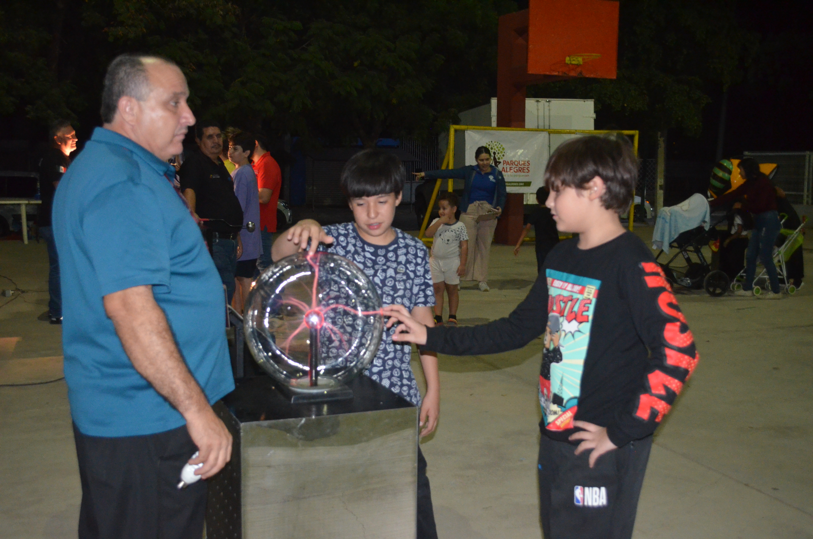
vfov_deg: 34.1
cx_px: 406
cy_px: 270
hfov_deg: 49.6
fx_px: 879
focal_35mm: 39
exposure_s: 1/60
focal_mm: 26
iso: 3200
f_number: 4.2
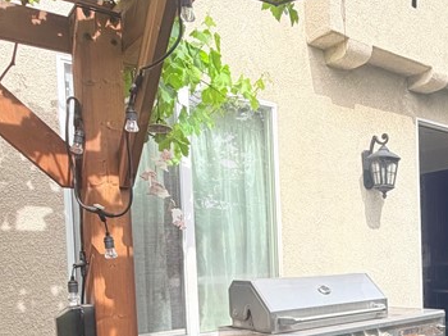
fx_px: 530
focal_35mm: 41
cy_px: 283
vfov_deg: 33.7
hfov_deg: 40.3
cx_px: 445
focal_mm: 2.22
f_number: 2.2
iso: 40
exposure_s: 1/751
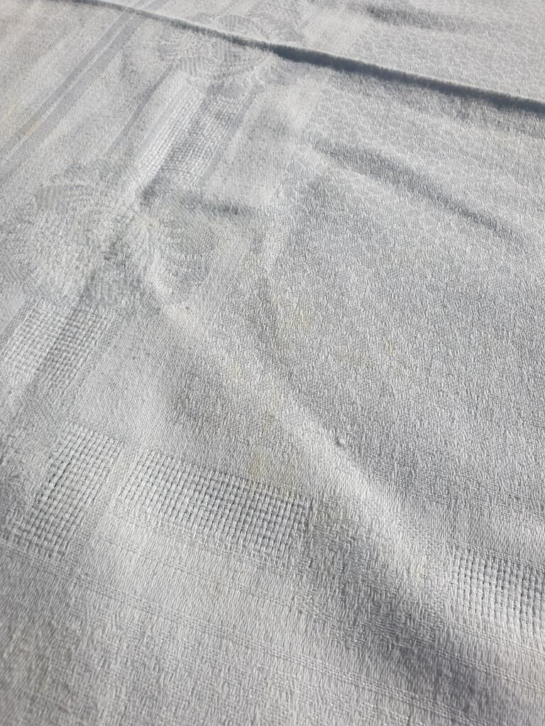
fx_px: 546
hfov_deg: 53.1
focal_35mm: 26
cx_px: 272
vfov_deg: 67.3
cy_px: 363
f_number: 2.4
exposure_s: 1/3774
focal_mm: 4.3
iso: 50
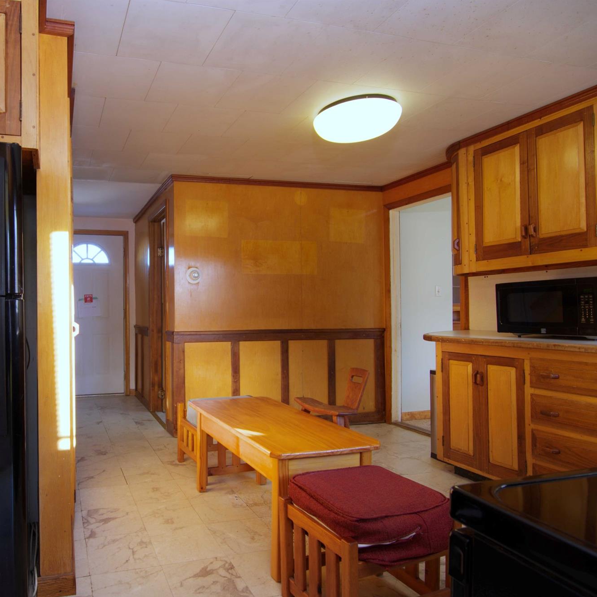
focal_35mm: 22
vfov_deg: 70.5
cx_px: 165
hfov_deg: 67.0
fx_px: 423
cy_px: 307
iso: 320
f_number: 9
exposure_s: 1/4
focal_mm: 11
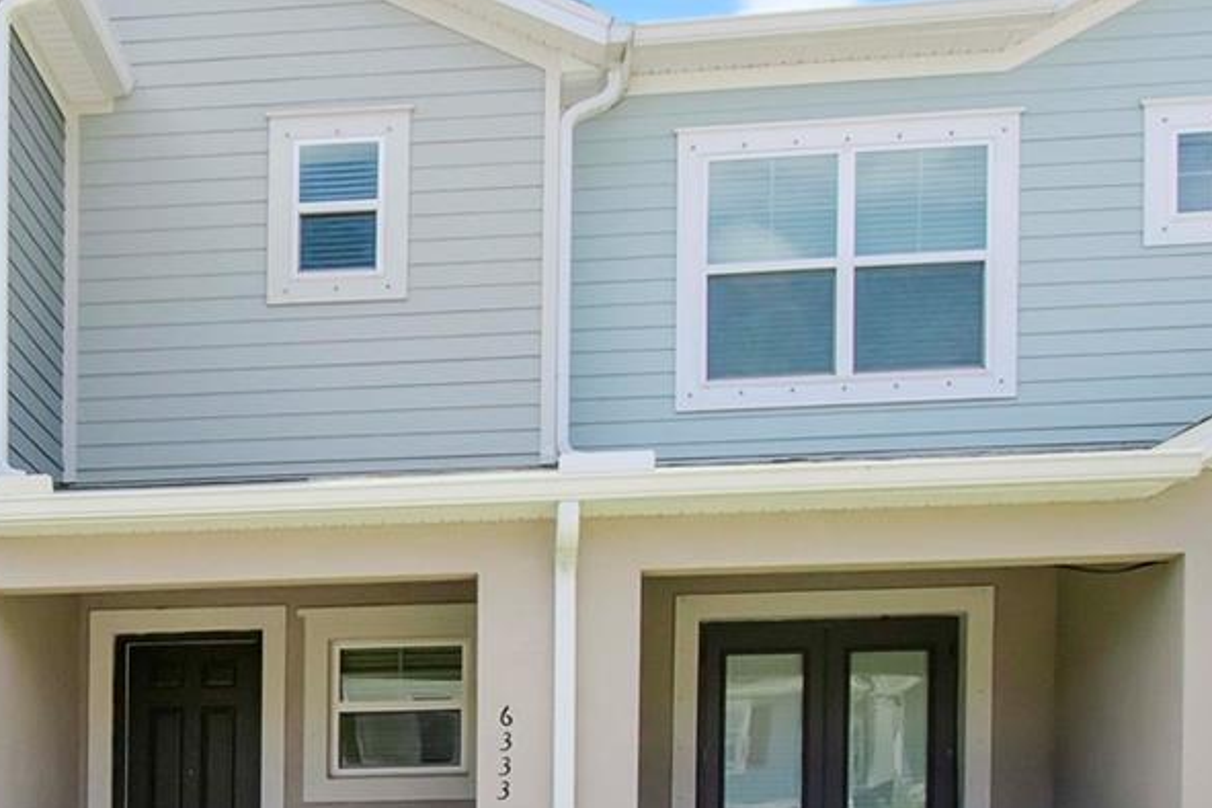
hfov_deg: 37.2
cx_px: -29
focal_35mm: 47
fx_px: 1571
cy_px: 402
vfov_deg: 28.8
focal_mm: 11.5
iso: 640
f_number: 14
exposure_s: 1/500
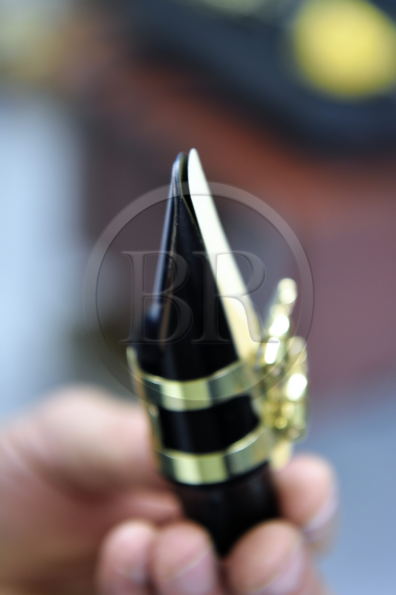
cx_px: 198
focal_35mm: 70
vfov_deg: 28.8
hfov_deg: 19.5
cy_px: 298
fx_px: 1155
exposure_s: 1/60
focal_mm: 70
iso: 800
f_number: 4.5
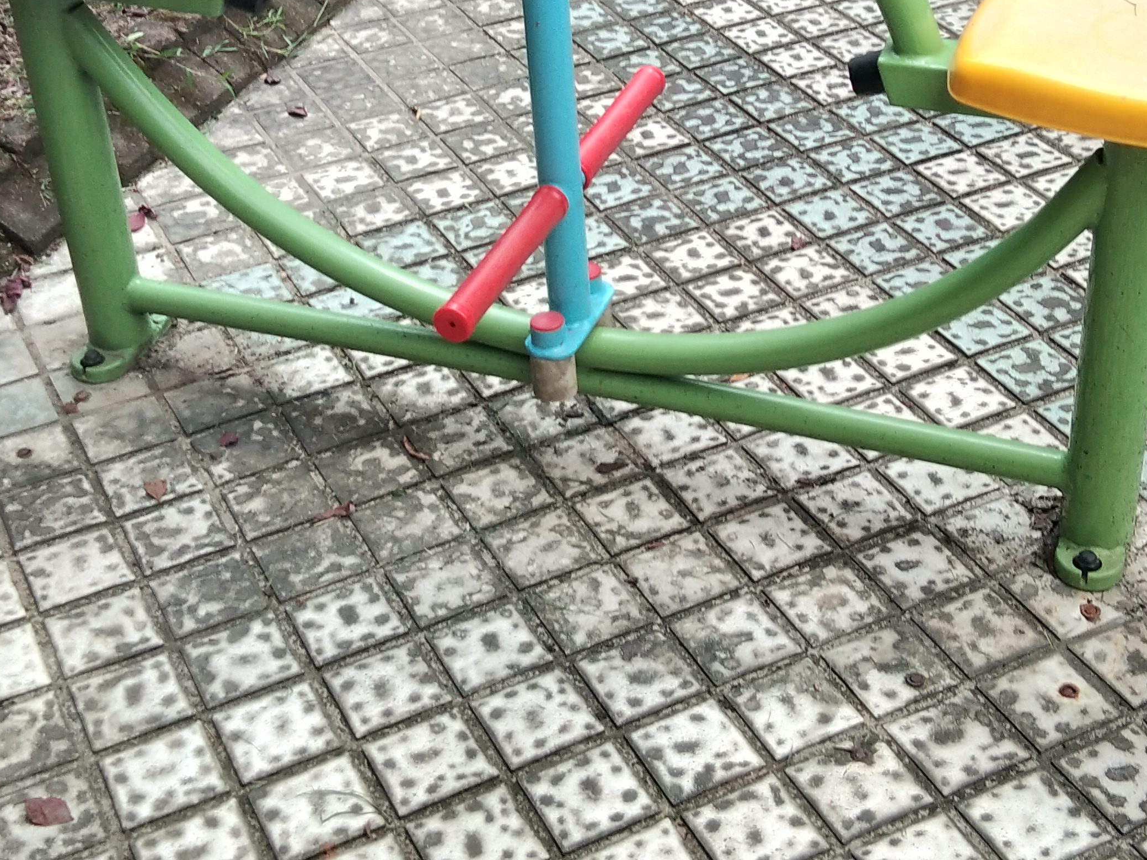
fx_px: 2054
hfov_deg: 31.1
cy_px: 282
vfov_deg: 23.5
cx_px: 658
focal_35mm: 62
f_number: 2.2
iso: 50
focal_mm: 3.69
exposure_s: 1/297
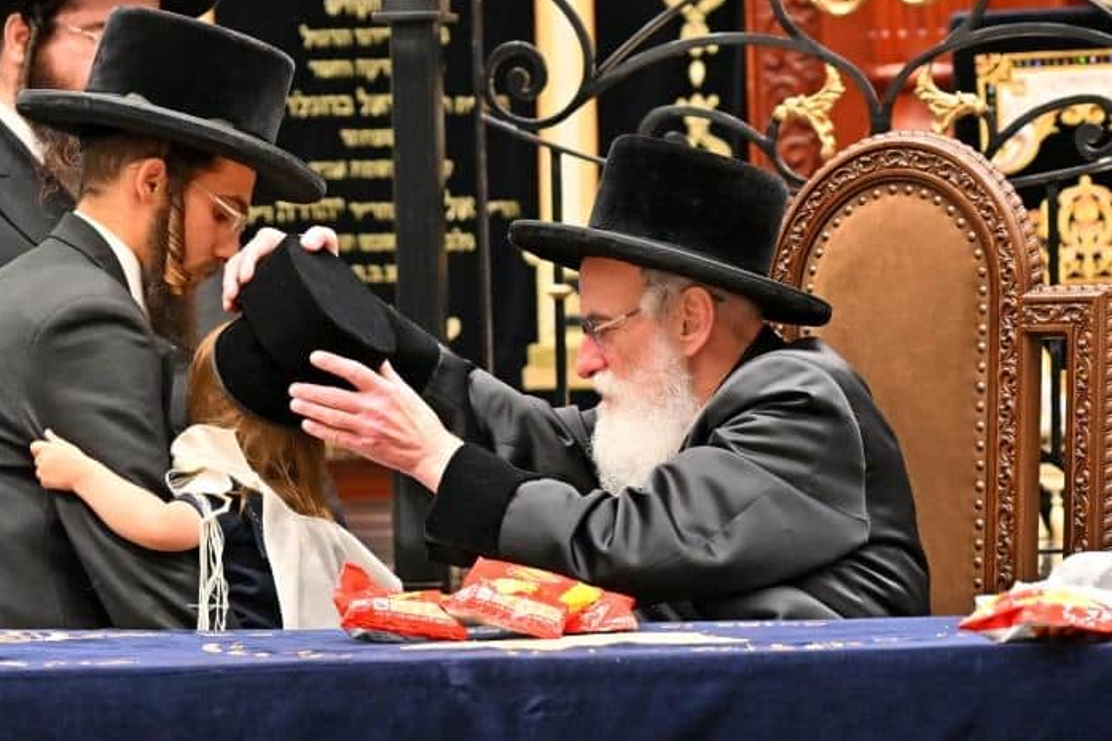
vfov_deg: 6.6
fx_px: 6392
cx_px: 374
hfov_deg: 9.9
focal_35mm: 207
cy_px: 367
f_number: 4
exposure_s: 1/160
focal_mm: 94
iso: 500
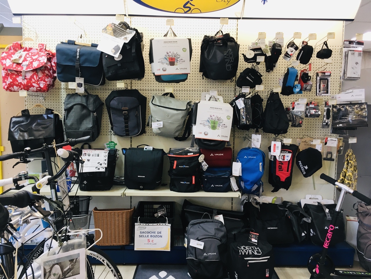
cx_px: 186
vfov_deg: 48.2
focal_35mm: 29
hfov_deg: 61.7
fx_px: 311
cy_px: 140
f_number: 2.2
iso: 80
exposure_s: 1/33
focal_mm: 4.15
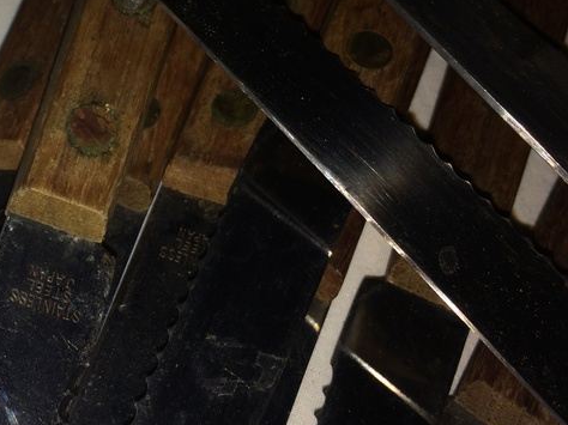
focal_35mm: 57
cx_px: 73
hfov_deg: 32.4
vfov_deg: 25.6
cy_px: 168
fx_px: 935
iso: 32
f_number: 2.2
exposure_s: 1/554
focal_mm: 4.12
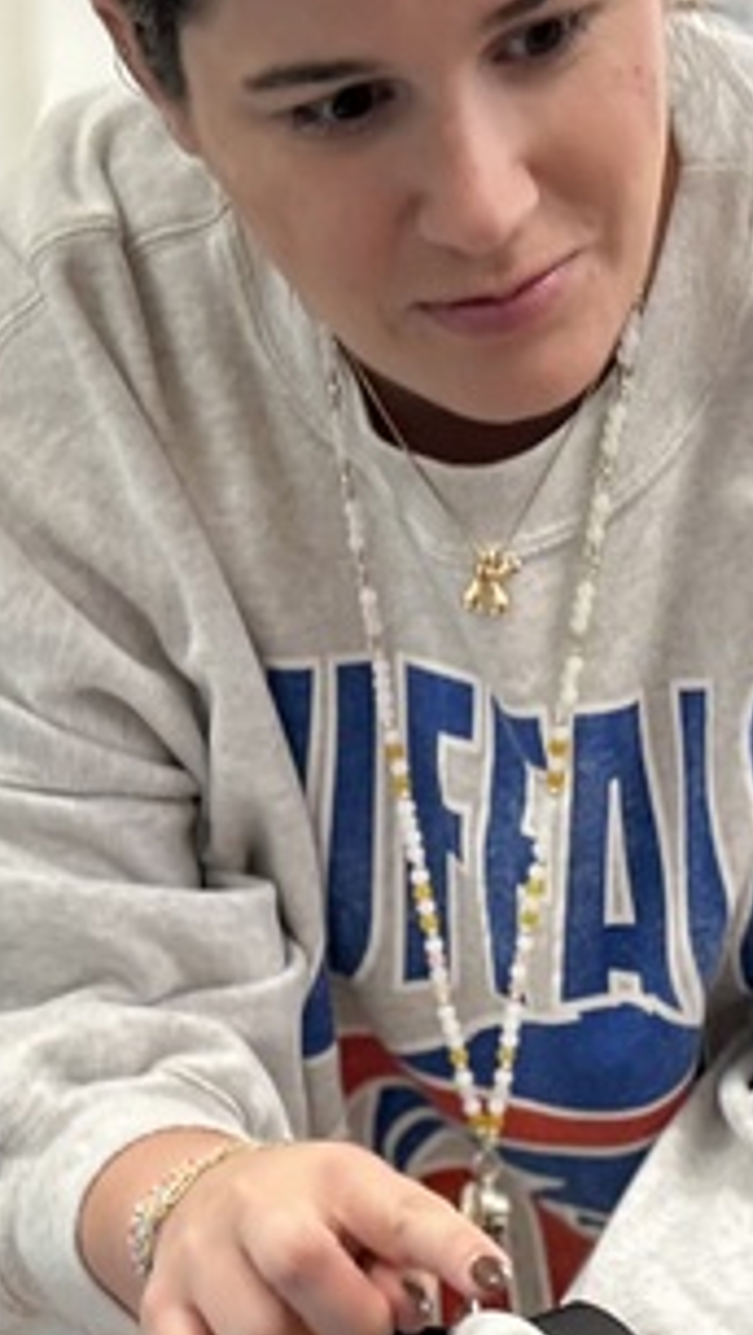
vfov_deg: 22.0
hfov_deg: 12.8
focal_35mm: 95
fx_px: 3366
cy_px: 1186
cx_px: 337
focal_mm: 5.7
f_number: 1.5
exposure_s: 1/60
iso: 100
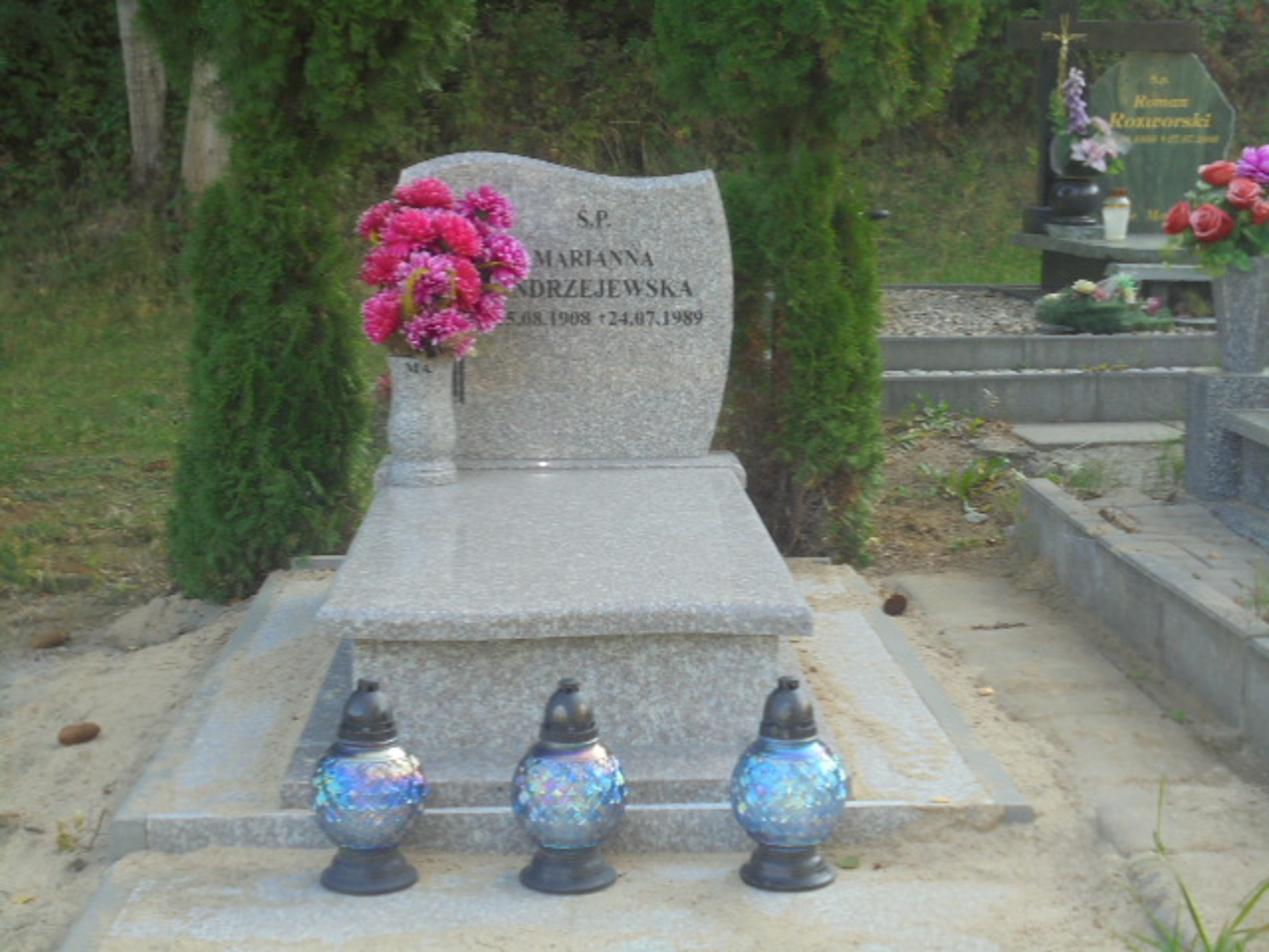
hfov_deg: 34.3
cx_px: 634
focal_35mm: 56
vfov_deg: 26.1
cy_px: 476
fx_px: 2053
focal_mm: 10.1
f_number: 5.2
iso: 100
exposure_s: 1/50
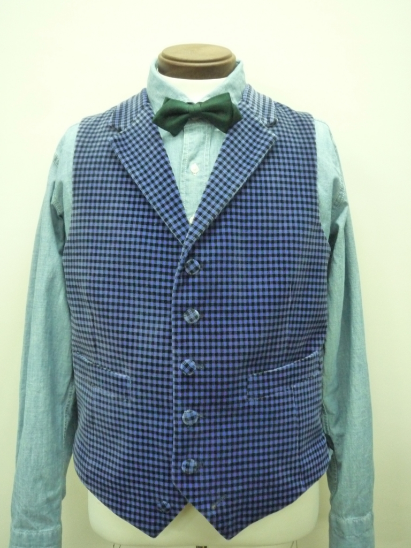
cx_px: 206
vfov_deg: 51.4
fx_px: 570
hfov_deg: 39.7
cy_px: 274
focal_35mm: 36
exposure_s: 1/15
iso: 800
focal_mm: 6.3
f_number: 3.8
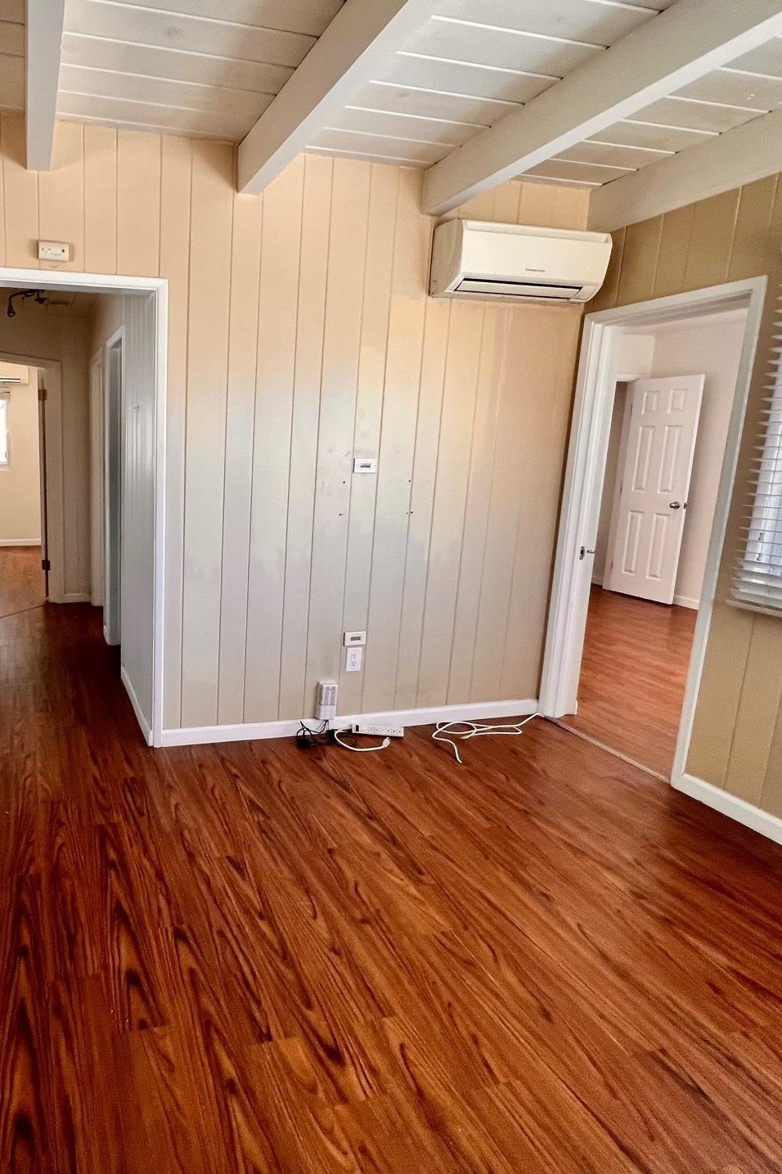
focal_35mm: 19
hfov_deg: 59.9
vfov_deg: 86.9
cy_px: 558
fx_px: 619
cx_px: 166
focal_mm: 1.57
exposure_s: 1/120
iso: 160
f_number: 1.8
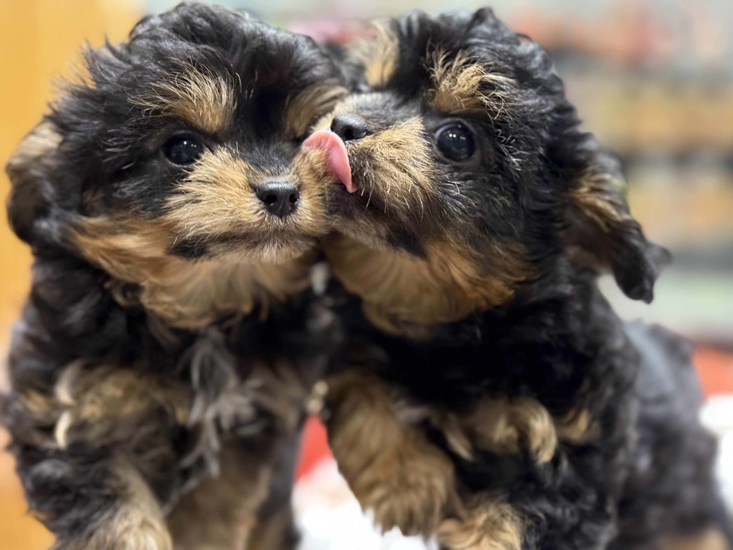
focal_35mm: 48
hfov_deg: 39.7
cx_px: 366
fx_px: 1016
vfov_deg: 30.3
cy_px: 275
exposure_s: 1/120
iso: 320
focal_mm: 6.76
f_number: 1.78
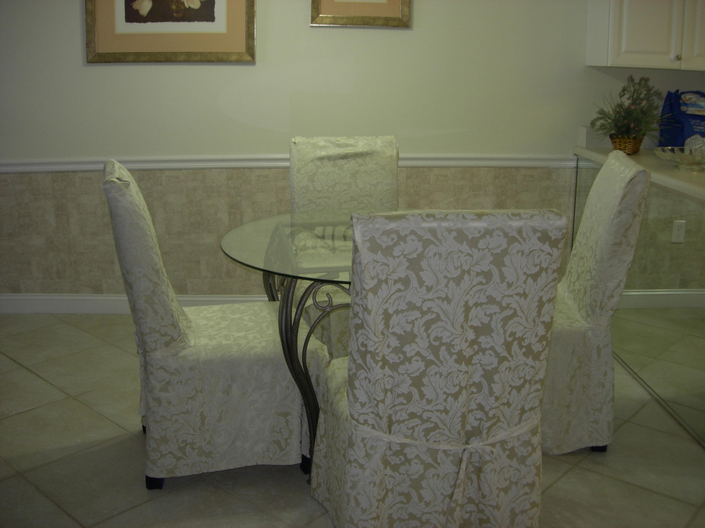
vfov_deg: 37.7
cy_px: 264
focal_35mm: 38
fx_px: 774
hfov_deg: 49.0
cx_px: 352
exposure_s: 1/32
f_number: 2.8
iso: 79
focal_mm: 7.8
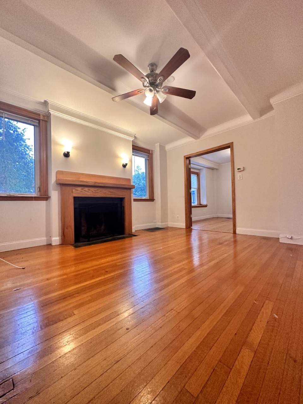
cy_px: 202
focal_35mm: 14
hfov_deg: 85.7
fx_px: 163
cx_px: 152
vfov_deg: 102.1
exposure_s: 1/60
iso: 200
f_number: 2.2
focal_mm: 2.22
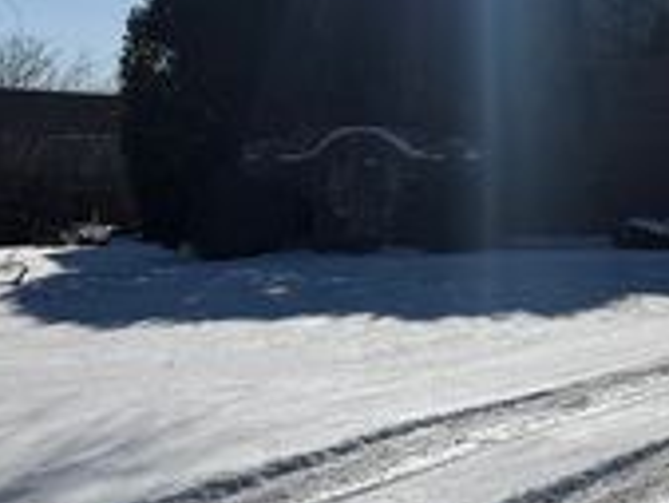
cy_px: 232
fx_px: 1373
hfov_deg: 22.8
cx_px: 974
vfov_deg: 20.7
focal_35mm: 71
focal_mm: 6.76
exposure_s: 1/14286
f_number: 1.78
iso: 80
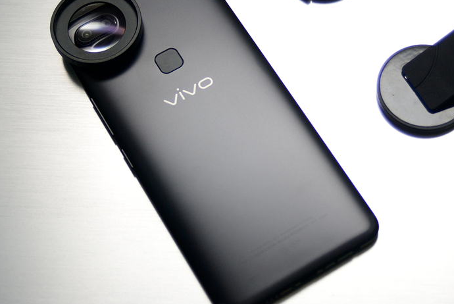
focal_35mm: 89
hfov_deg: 22.8
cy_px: 107
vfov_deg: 15.4
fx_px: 1124
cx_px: 268
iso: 200
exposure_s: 1/60
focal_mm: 40
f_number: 4.2
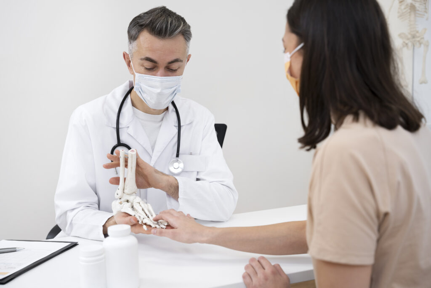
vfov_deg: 26.8
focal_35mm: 50
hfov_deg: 39.4
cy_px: 144
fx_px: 602
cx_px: 216
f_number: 4
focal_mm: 50.3
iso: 400
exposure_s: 1/160
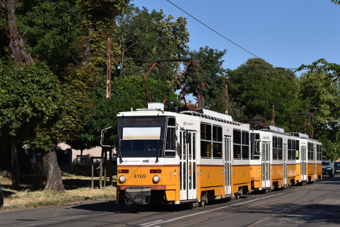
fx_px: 831
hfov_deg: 23.1
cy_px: 124
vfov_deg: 15.5
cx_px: 196
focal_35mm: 88
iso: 200
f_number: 8
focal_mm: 50
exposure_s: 1/1000
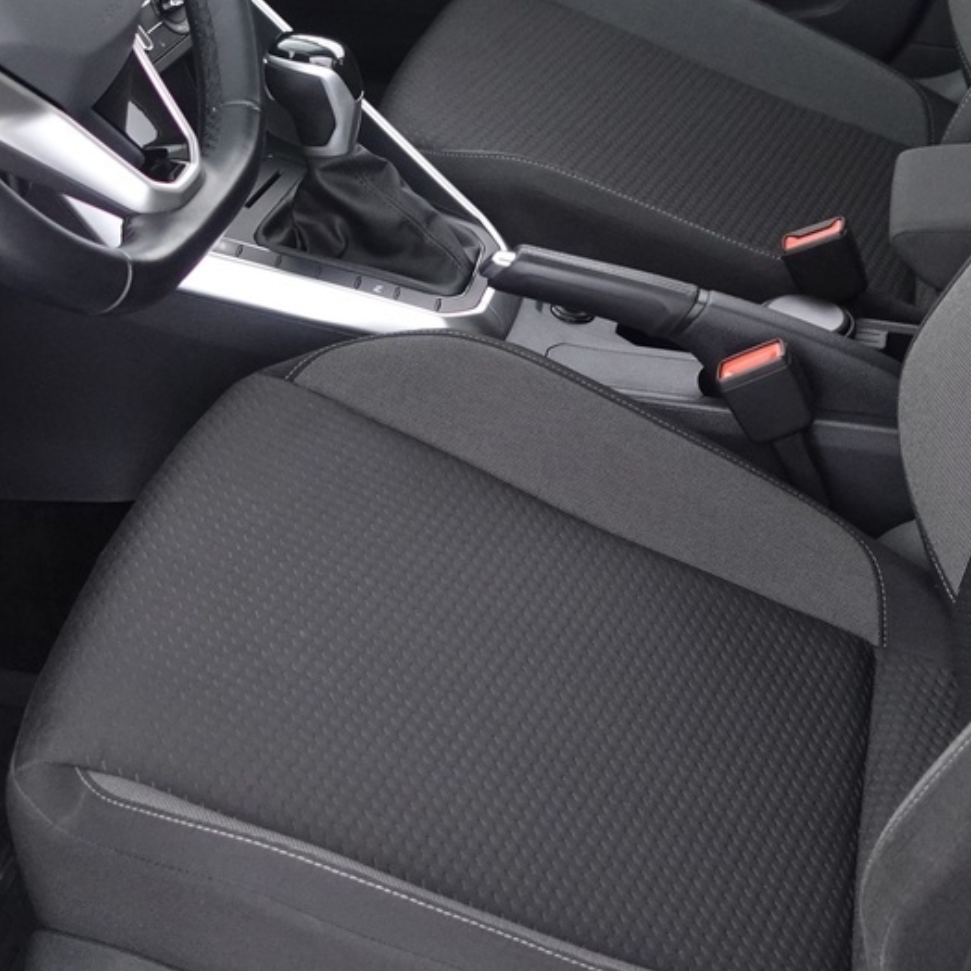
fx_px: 1999
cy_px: 384
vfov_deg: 27.2
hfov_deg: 27.3
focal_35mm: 63
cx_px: 567
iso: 800
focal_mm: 9.4
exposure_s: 1/15
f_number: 1.8
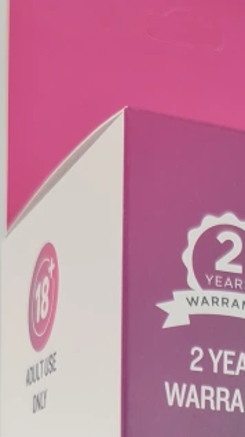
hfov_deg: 11.6
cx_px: 256
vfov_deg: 18.1
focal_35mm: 103
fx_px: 1191
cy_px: 689
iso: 50
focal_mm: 7
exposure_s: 1/266
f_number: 1.8
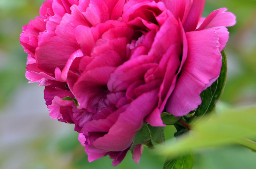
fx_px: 7242
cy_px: 55
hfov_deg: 2.0
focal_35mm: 1021
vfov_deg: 1.3
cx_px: 99
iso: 100
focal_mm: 500
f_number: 8
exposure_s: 1/60
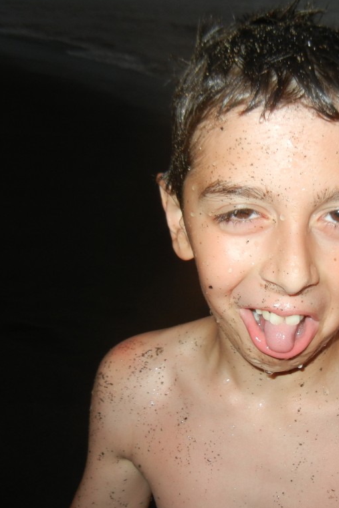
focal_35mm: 42
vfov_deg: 46.4
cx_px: 265
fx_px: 593
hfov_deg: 31.2
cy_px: 254
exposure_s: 1/30
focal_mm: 5.4
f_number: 3.5
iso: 200
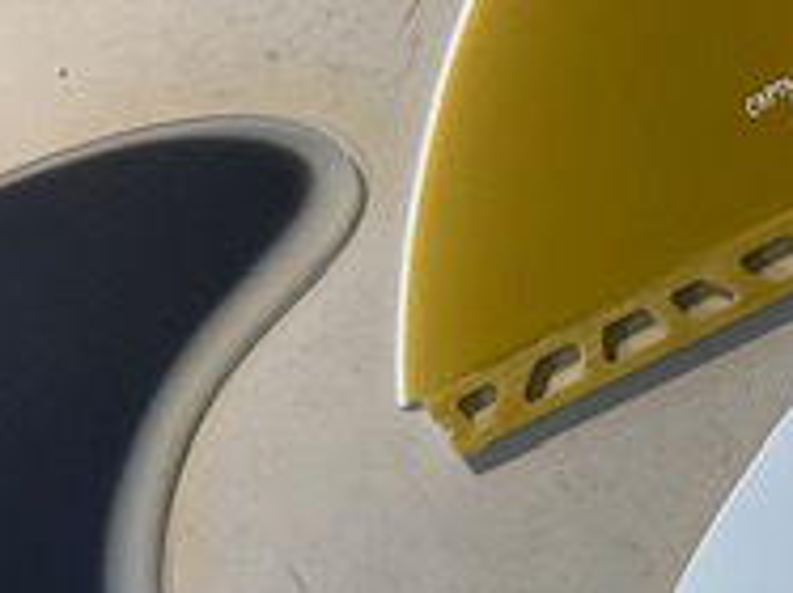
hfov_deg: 20.4
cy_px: 102
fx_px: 2198
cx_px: 327
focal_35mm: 96
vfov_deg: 15.3
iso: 50
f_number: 1.8
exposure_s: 1/100
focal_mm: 3.99
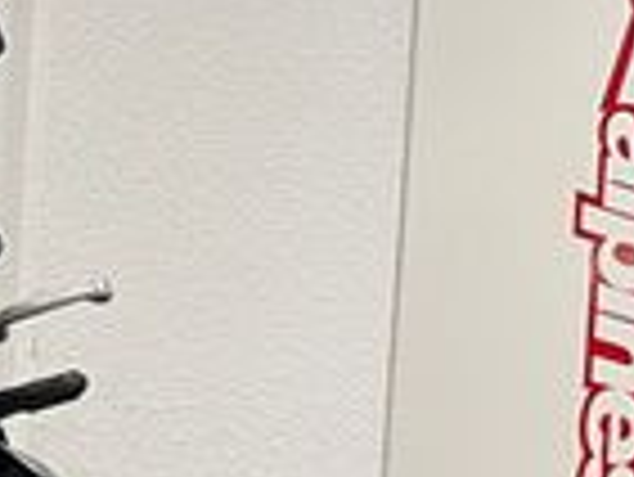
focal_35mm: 118
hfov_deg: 13.7
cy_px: 770
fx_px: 2163
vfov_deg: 11.9
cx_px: -706
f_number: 1.6
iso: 80
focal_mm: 5.1
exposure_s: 1/50
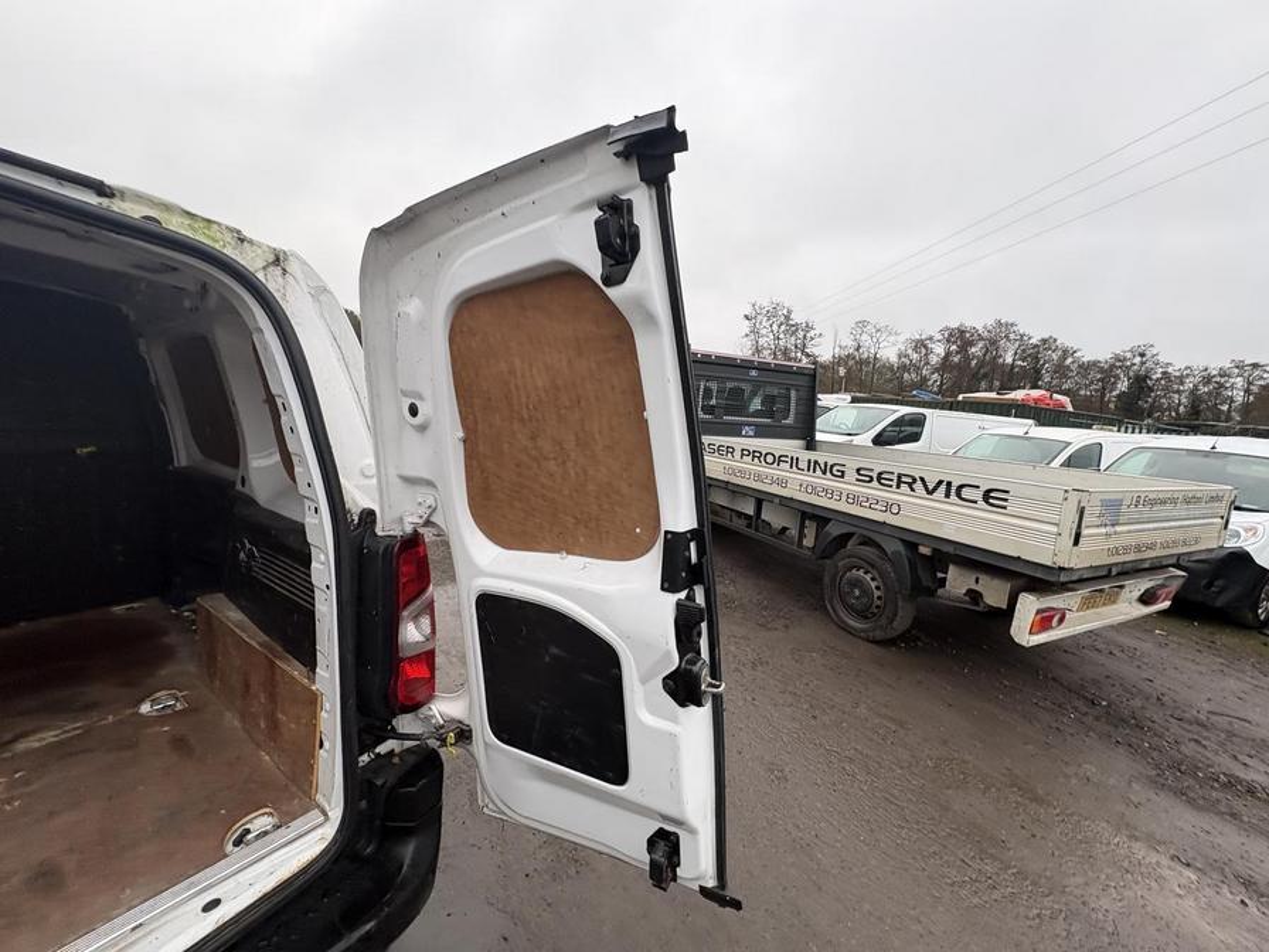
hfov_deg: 102.1
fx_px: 513
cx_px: 634
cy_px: 476
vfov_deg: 85.7
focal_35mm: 14
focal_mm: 2.22
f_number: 2.2
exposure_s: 1/131
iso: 64
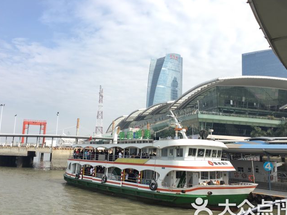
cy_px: 113
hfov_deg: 56.8
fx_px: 265
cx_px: 146
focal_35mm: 32
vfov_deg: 44.2
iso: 25
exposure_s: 1/777
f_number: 2.2
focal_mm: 4.15
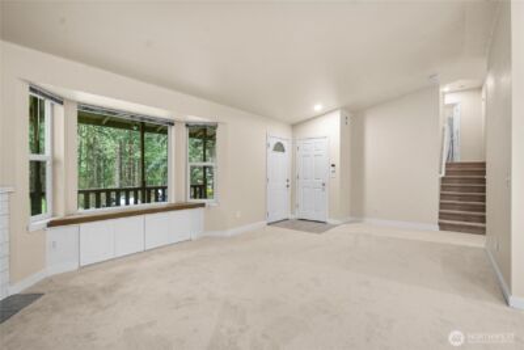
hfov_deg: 96.7
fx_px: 233
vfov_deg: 73.8
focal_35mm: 16
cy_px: 175
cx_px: 262
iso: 400
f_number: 7.1
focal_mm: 16
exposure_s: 1/60
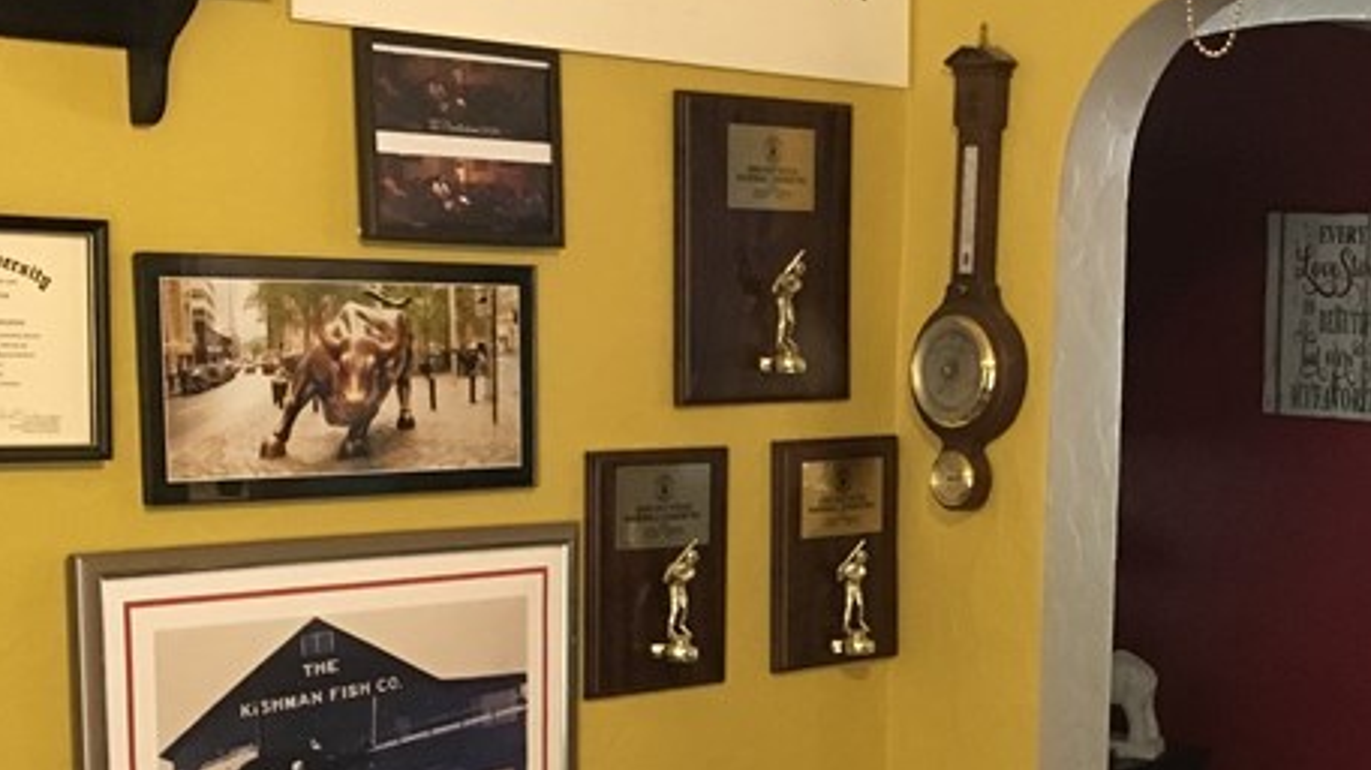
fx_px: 2580
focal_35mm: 71
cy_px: 776
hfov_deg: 29.1
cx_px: 1091
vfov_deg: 16.6
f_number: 2.2
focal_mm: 4.15
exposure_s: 1/30
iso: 200
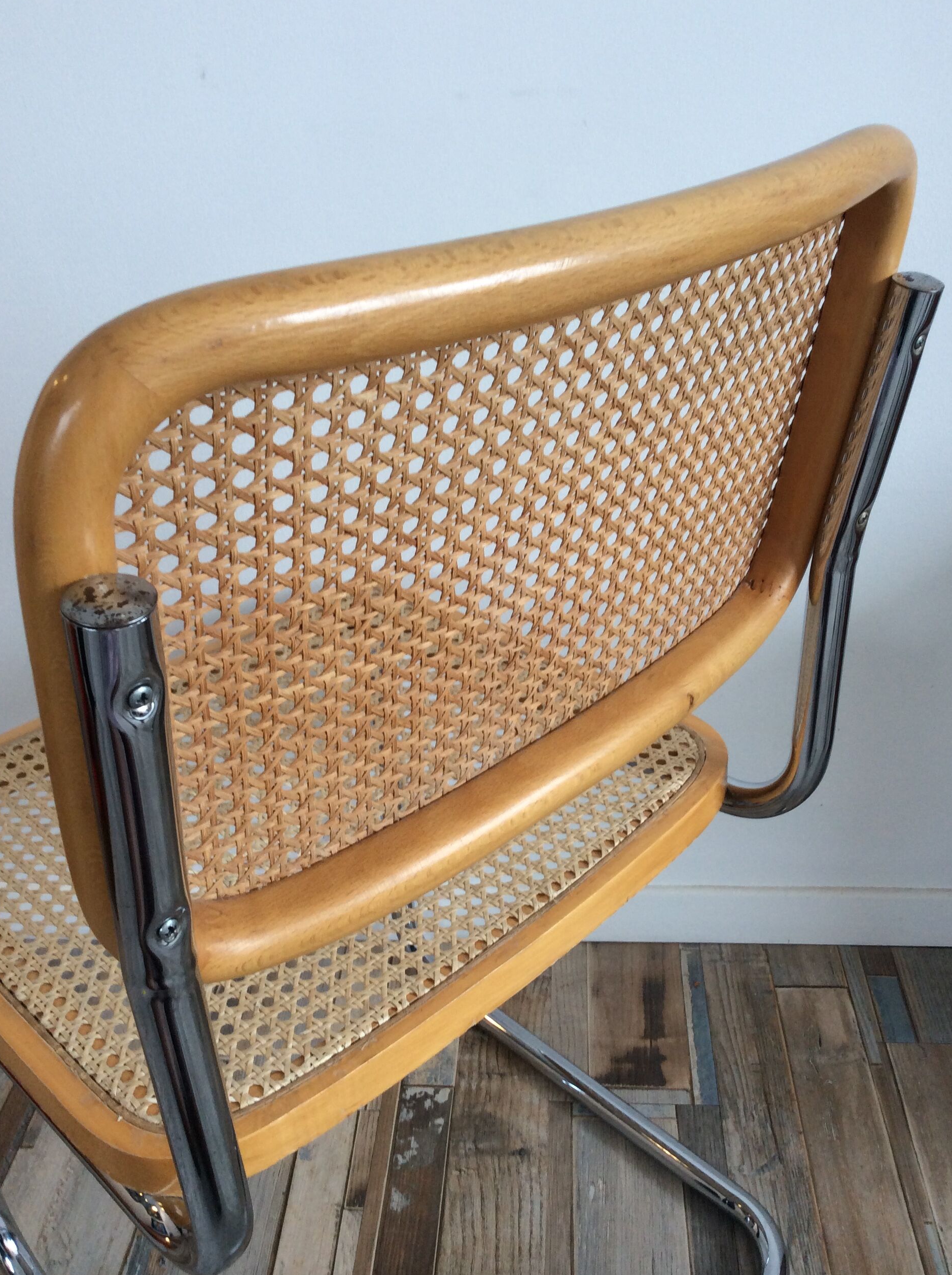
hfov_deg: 42.8
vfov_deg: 55.4
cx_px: 488
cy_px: 637
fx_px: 1213
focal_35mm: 33
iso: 40
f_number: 2.4
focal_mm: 3.3
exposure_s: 1/25
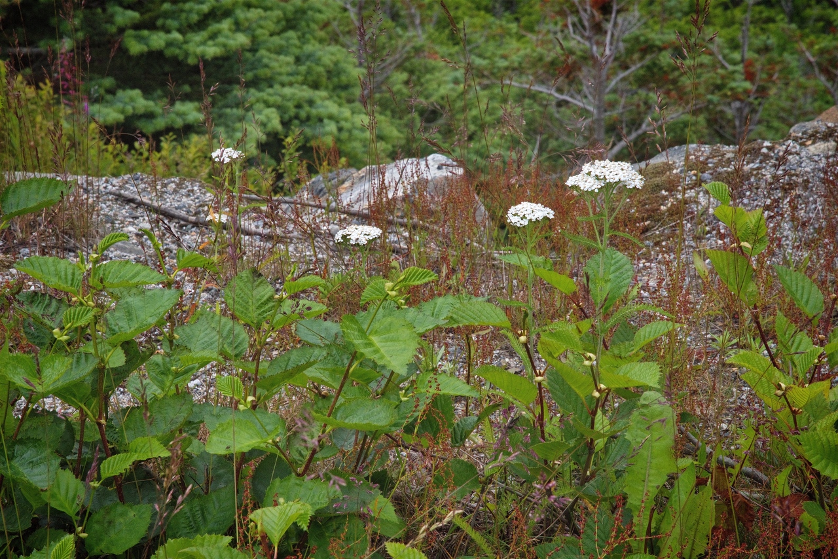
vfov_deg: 11.4
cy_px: 280
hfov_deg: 17.1
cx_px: 419
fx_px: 2794
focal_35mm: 120
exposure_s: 1/250
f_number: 22
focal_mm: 120
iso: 3200
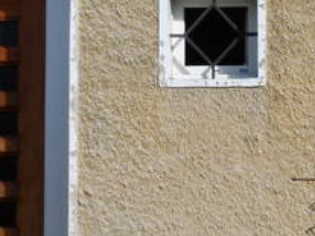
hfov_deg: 13.5
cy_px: 251
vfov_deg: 10.1
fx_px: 1319
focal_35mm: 145
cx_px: 260
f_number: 4
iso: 100
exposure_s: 1/800
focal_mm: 6.8
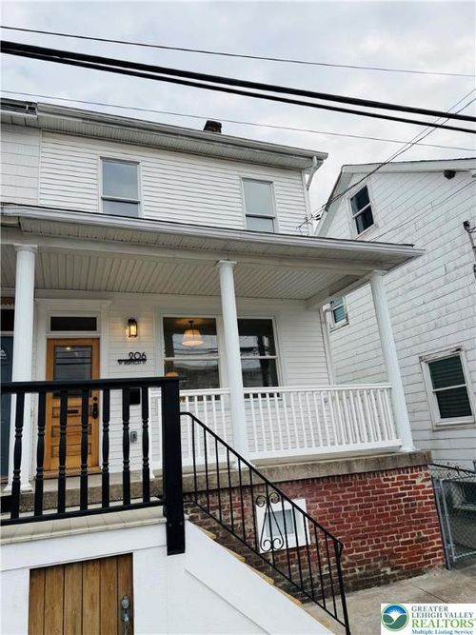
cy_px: 318
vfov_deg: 71.6
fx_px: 440
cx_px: 238
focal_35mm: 24
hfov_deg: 56.8
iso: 80
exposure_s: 1/1618
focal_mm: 6.76
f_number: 1.78
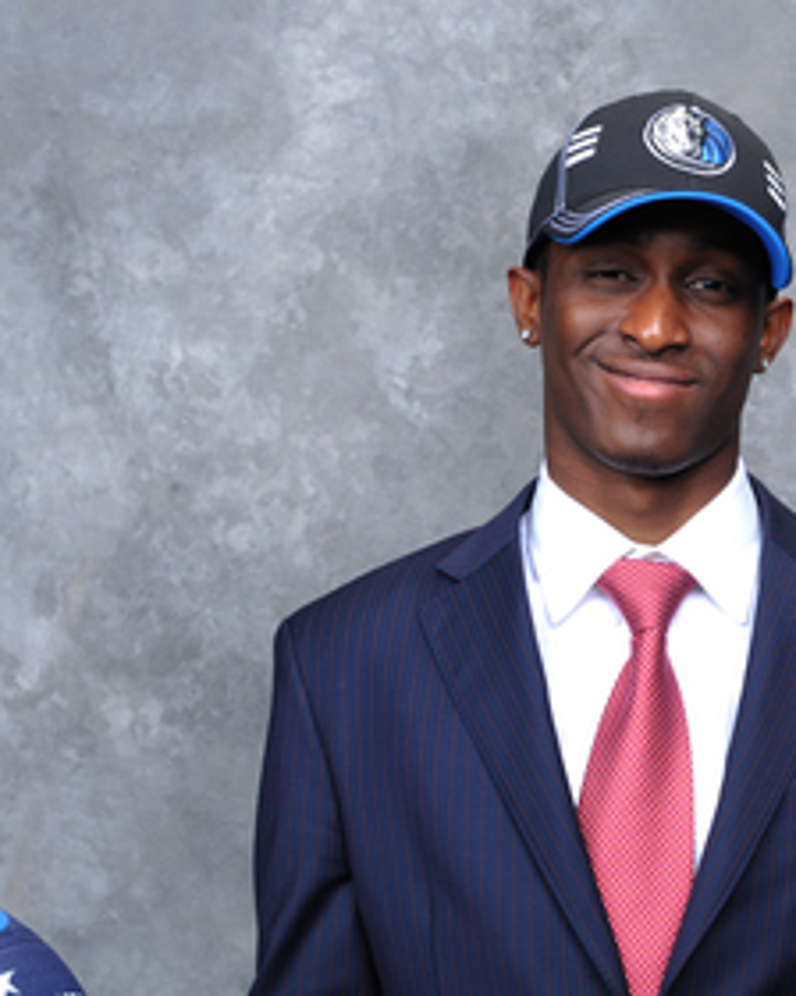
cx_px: 679
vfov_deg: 18.0
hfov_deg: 14.4
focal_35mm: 106
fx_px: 3122
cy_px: 752
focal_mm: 48
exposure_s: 1/250
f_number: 11
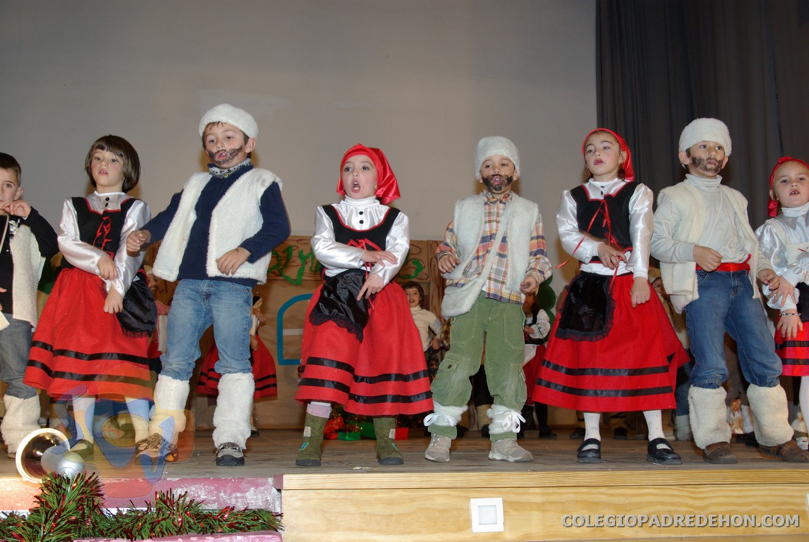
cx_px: 404
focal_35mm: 42
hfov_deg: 46.3
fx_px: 945
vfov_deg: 32.0
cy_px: 271
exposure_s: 1/45
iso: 400
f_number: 5.6
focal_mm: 28
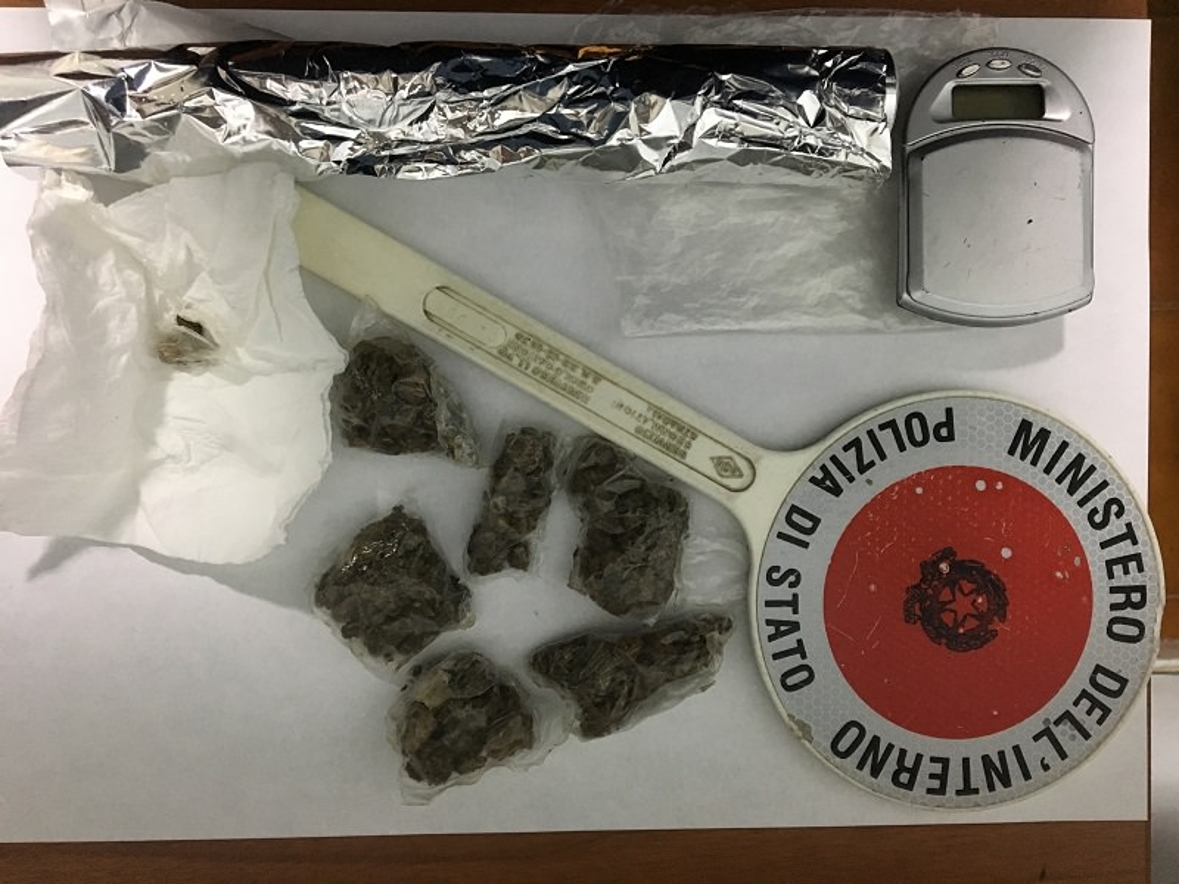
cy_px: 442
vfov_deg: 48.2
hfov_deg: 61.7
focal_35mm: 29
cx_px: 590
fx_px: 988
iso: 200
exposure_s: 1/17
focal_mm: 4.15
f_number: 2.2
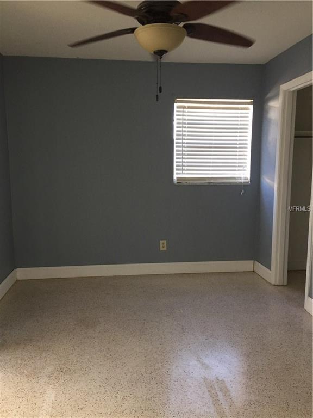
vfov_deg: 61.7
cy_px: 209
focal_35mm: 29
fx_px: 350
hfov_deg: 48.2
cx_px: 156
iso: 125
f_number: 2.2
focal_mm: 4.15
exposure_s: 1/30
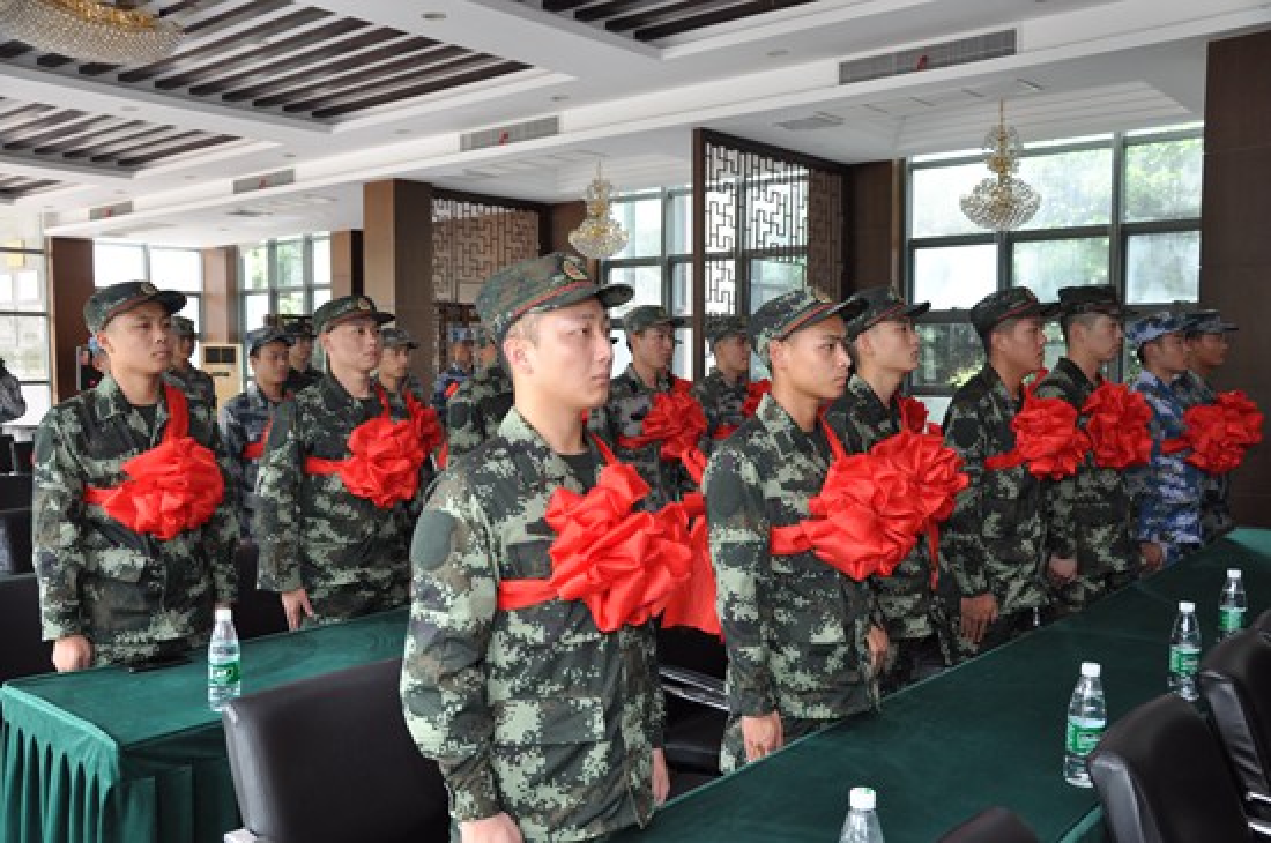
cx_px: 636
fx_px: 1110
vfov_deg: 41.6
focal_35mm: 32
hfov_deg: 59.6
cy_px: 422
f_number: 4
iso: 400
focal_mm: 21
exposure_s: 1/60
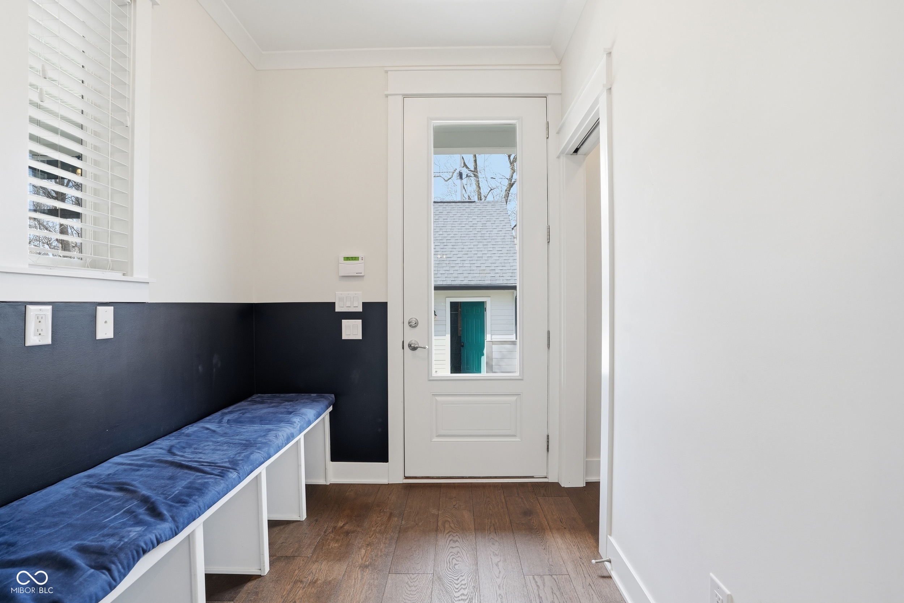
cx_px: 452
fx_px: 402
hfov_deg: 96.7
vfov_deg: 73.8
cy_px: 302
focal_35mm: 16
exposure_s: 1/60
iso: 250
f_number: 9
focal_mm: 16
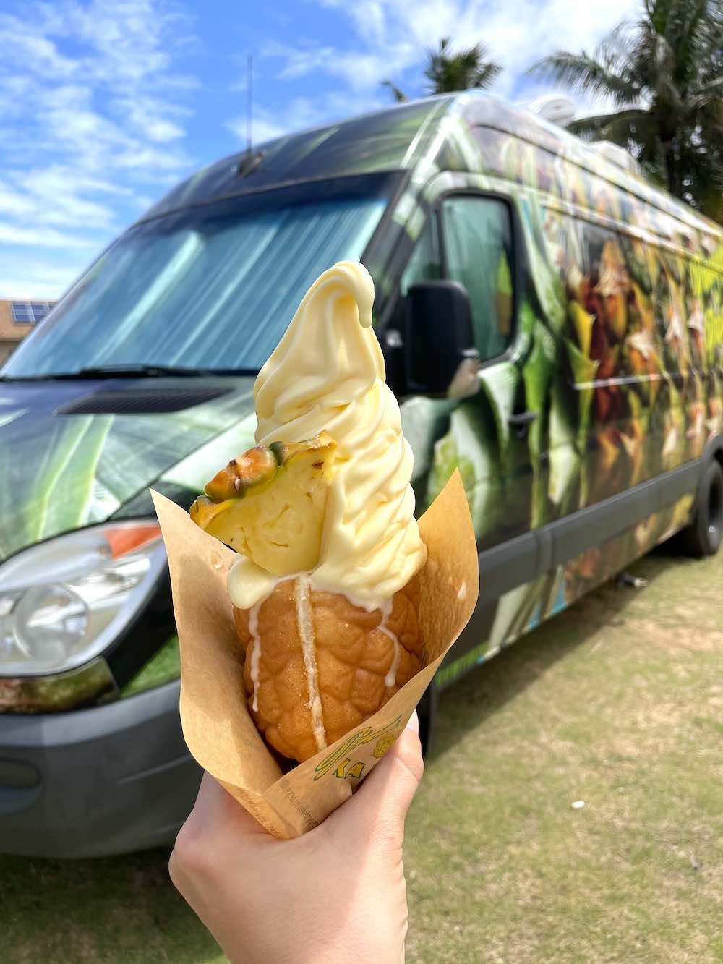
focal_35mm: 26
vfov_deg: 67.3
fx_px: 724
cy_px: 482
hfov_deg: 53.1
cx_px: 362
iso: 32
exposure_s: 1/3300
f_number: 1.6
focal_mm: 4.2
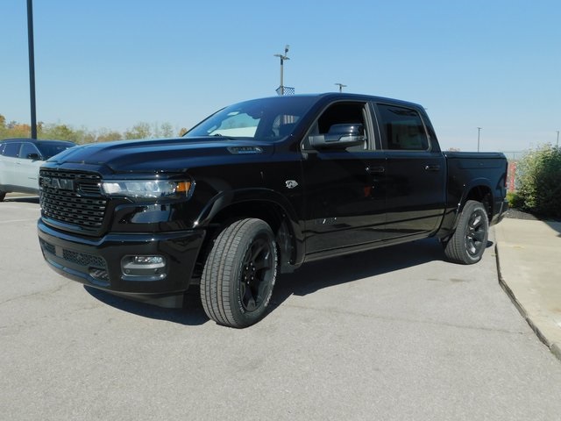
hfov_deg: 60.0
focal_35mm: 30
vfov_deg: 46.8
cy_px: 210
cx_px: 280
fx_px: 486
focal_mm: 5.3
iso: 125
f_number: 6.4
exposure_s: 1/400
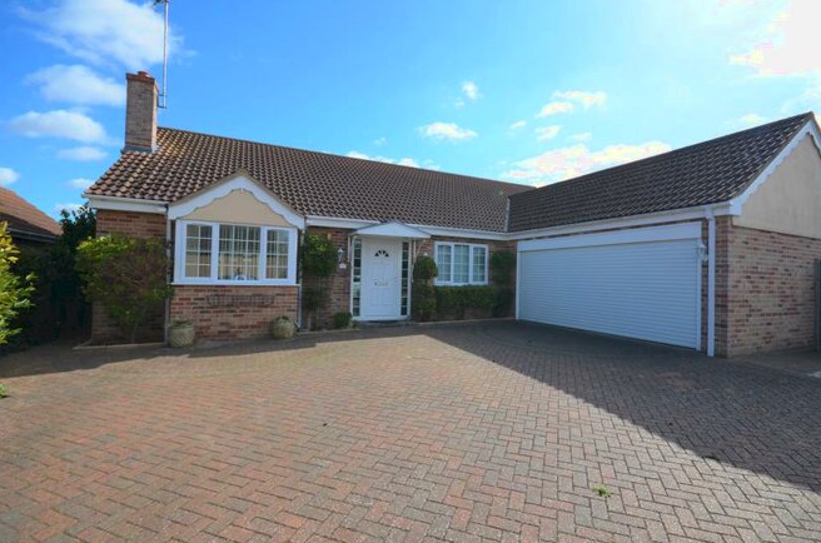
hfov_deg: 96.8
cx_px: 431
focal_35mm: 16
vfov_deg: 73.4
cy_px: 266
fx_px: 364
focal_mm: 10
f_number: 8
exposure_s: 1/250
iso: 125
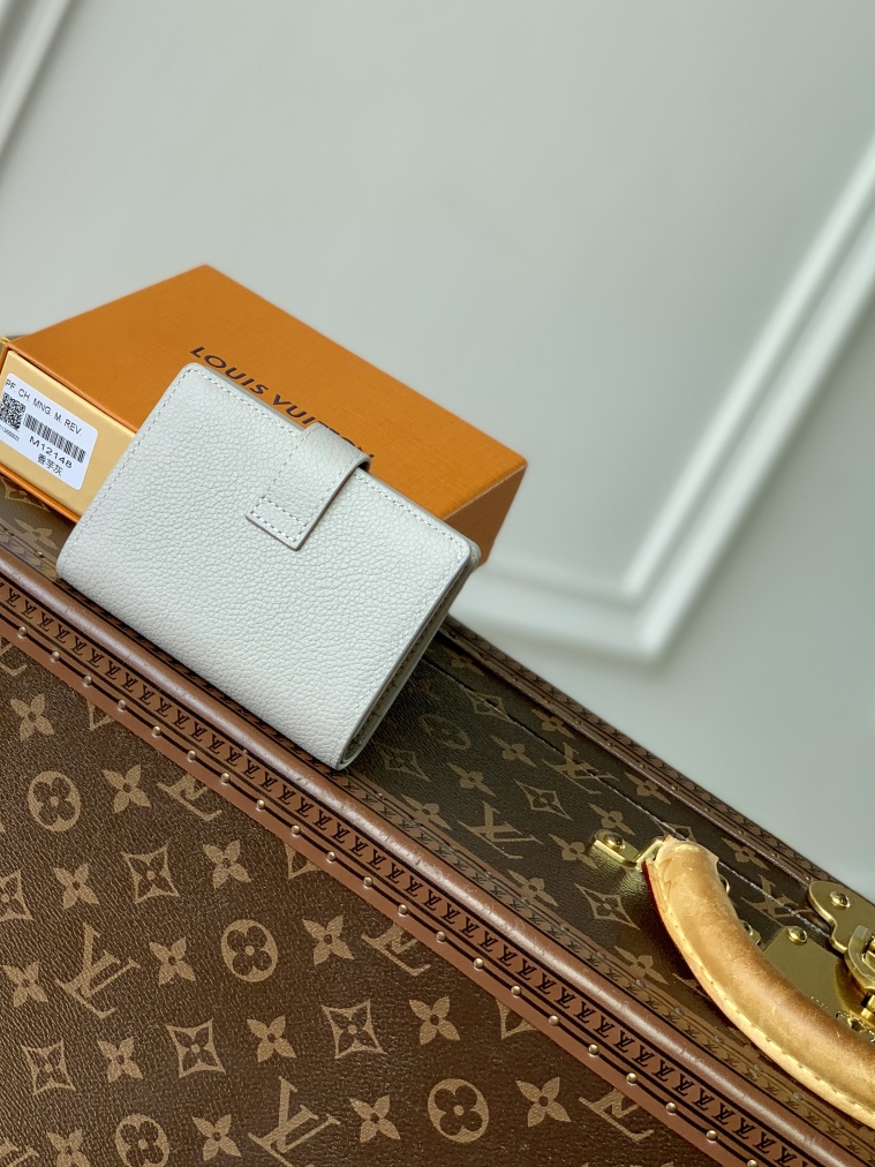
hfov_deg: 19.8
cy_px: 429
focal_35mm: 74
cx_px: 267
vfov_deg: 26.2
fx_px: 2494
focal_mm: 6
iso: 16
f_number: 2.4
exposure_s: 1/235
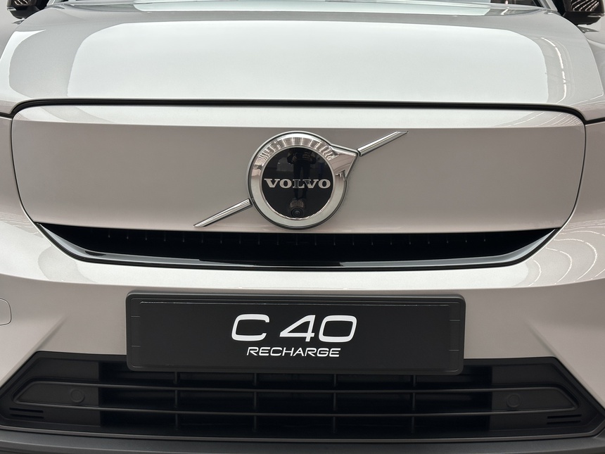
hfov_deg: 39.7
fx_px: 839
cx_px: 302
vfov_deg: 30.3
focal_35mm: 48
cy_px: 227
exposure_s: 1/228
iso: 50
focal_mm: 6.86
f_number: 1.78
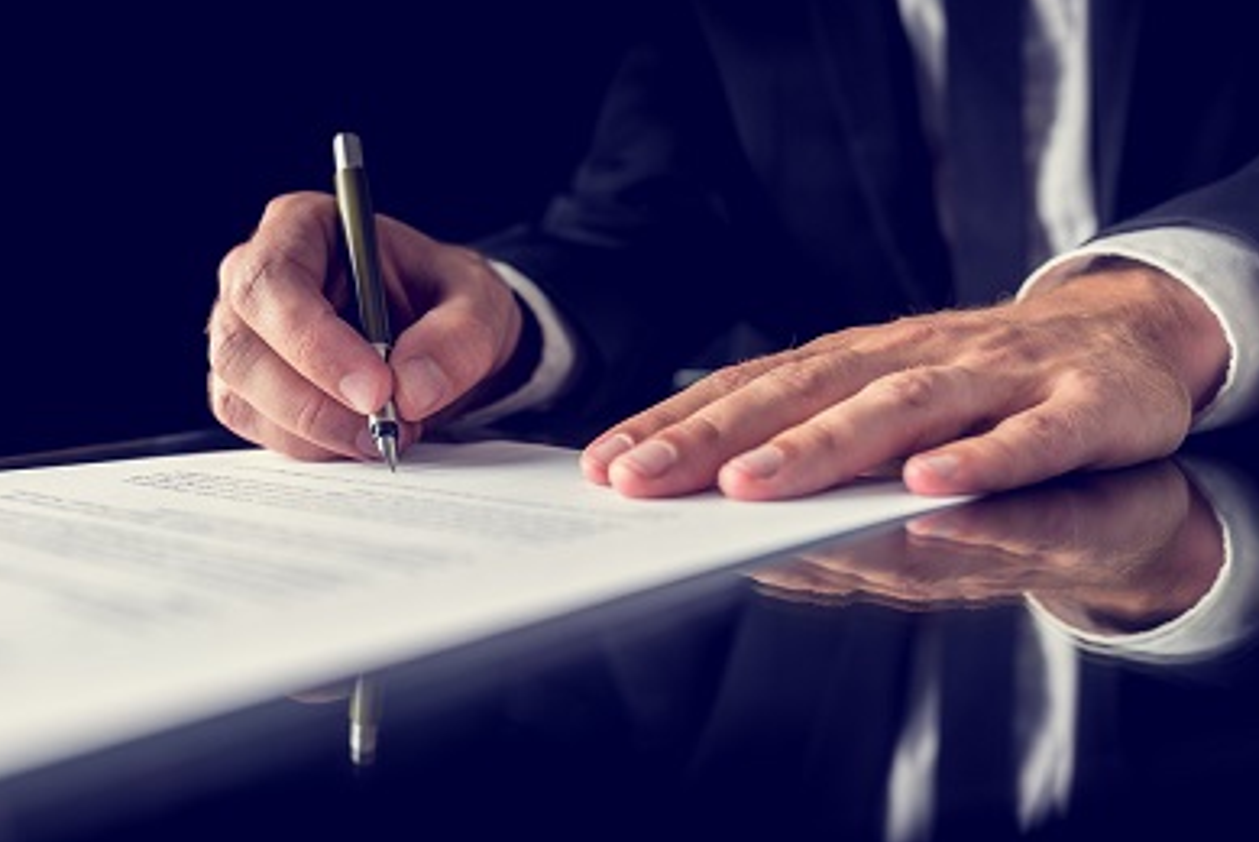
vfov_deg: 36.9
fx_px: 1260
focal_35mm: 36
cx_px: 621
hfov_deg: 53.1
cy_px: 424
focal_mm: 35
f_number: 4.5
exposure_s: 1/8
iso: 100
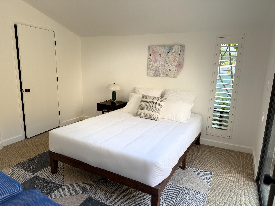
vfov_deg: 56.8
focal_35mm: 24
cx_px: 138
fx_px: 191
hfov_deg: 71.6
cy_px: 103
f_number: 1.78
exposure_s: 1/139
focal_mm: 6.76
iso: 50
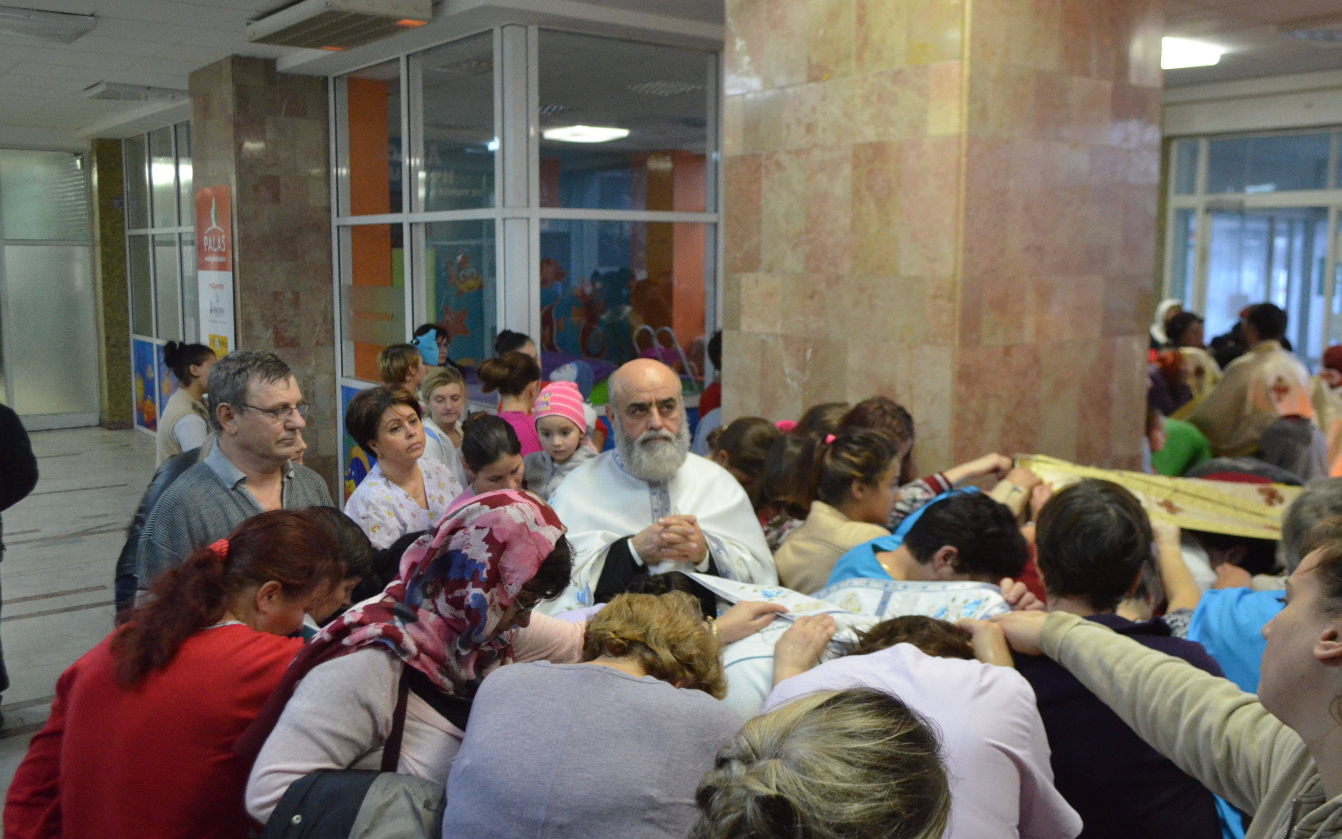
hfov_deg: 61.2
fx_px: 1134
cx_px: 622
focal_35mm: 31
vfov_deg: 40.6
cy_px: 410
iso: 3200
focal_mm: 18
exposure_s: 1/30
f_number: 3.5
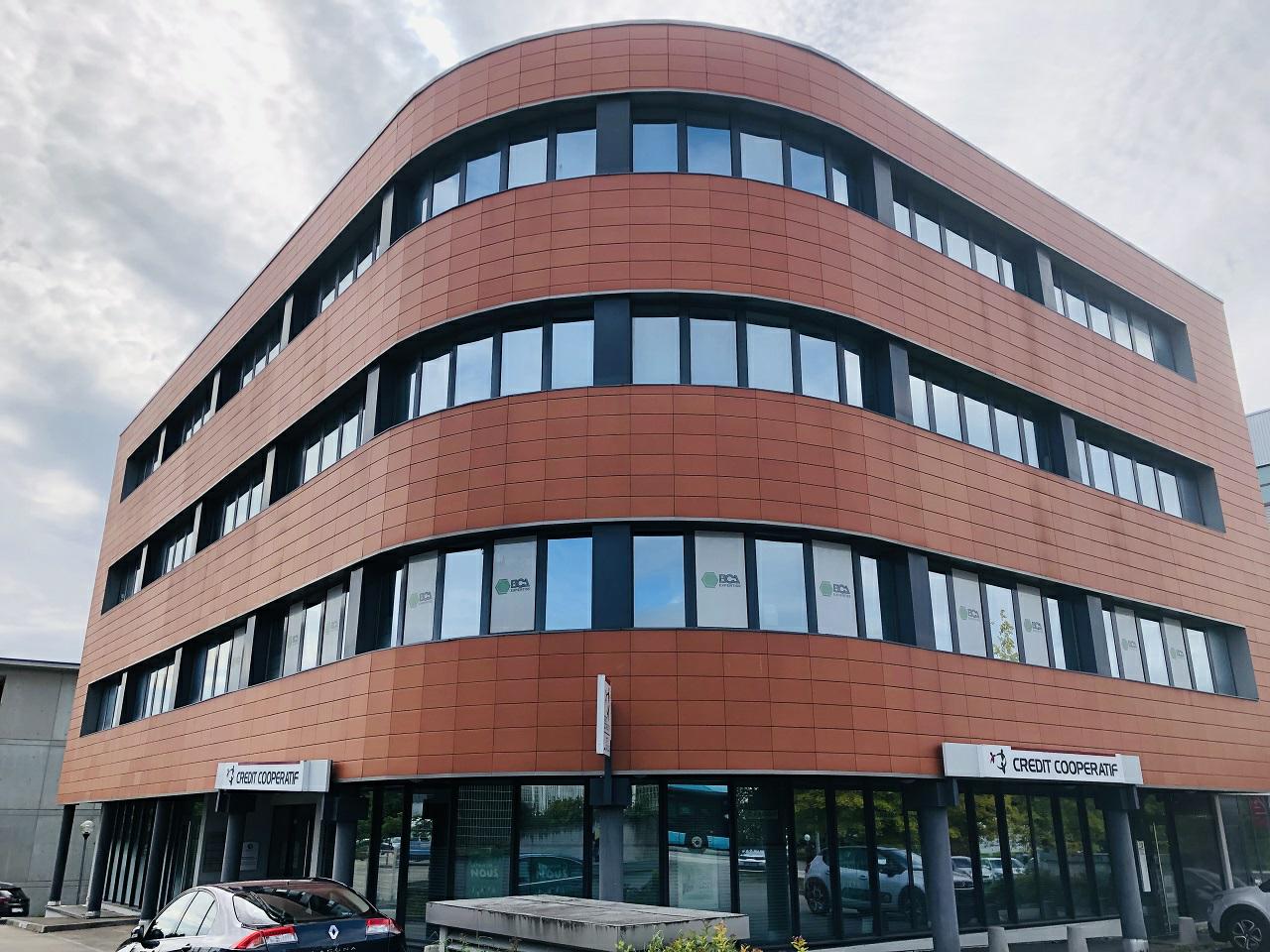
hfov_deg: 63.4
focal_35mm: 28
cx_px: 635
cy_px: 476
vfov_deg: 49.7
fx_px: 1027
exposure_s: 1/1263
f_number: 1.8
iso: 20
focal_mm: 3.99
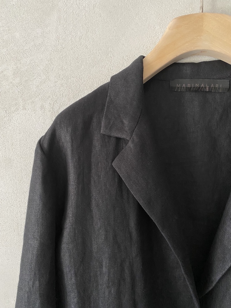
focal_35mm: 26
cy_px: 154
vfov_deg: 67.3
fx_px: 231
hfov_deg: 53.1
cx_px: 116
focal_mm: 4.25
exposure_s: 1/60
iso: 160
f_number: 1.8
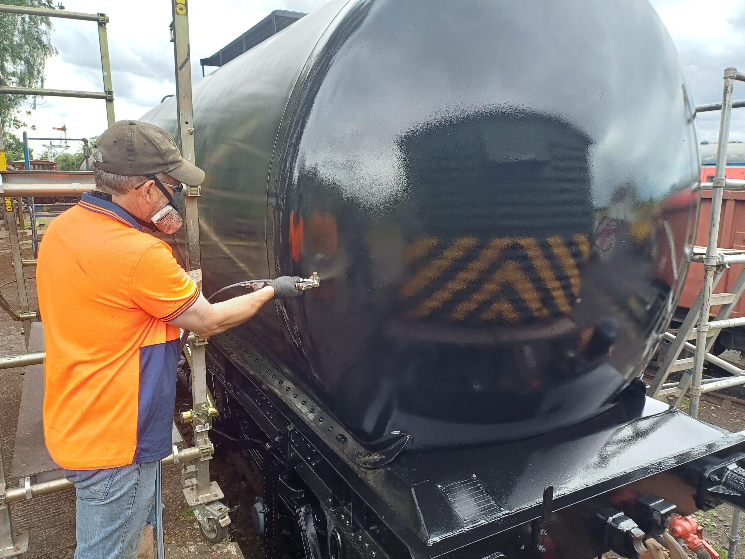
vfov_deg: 54.9
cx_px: 372
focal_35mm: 25
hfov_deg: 69.4
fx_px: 538
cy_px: 280
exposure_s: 1/115
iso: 50
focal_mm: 4.65
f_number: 1.8
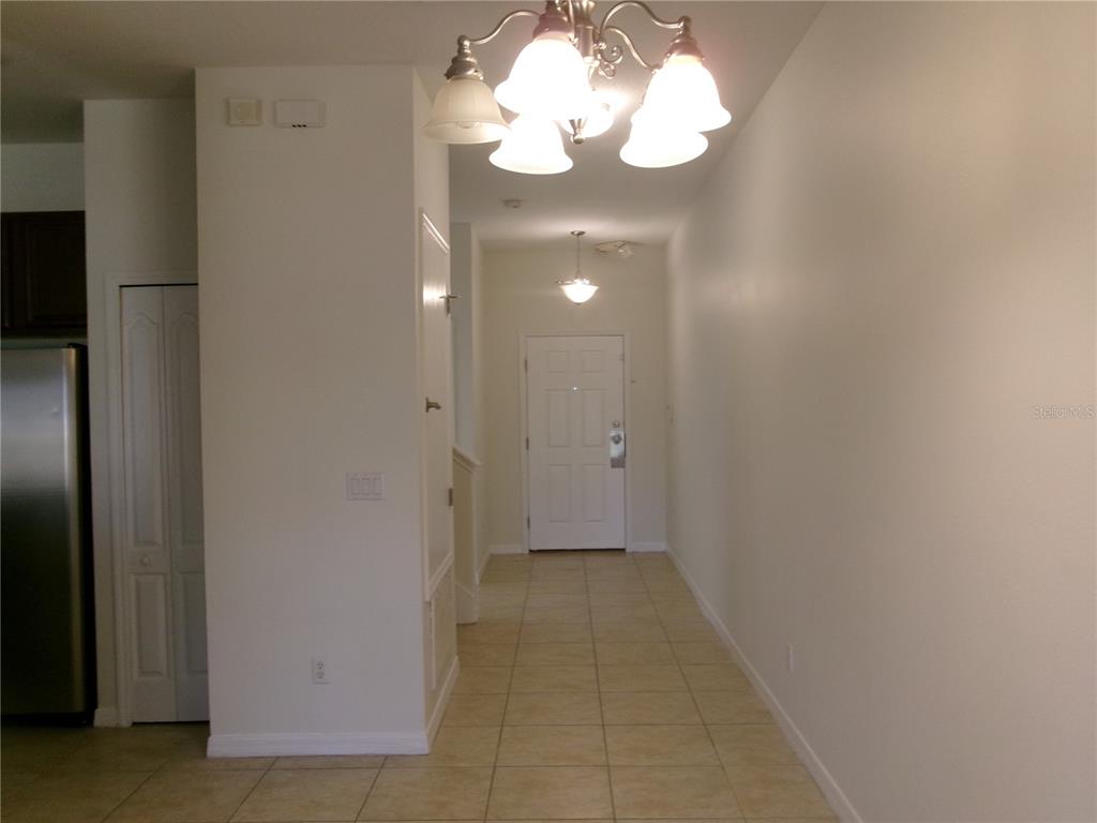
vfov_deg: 49.7
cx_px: 548
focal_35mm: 28
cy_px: 412
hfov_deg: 63.4
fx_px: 887
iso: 182
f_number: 3.9
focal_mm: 5.1
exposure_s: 1/34
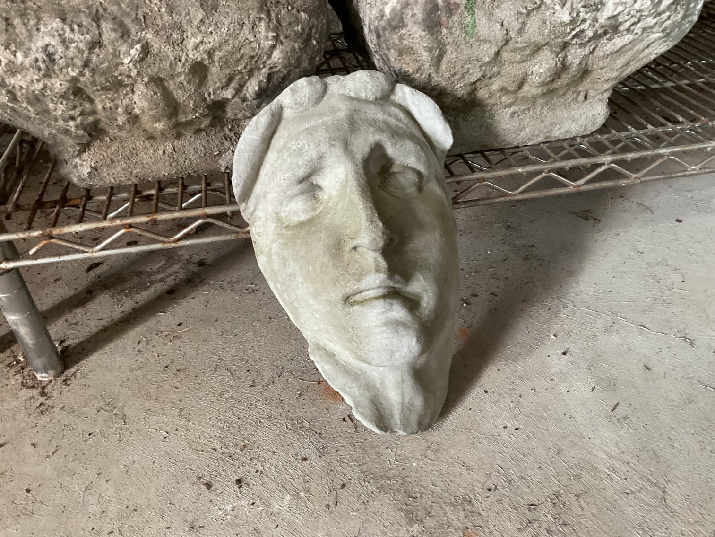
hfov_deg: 61.7
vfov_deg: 48.2
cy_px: 268
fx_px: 599
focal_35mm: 29
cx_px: 358
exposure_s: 1/33
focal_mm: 3
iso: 250
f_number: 1.8
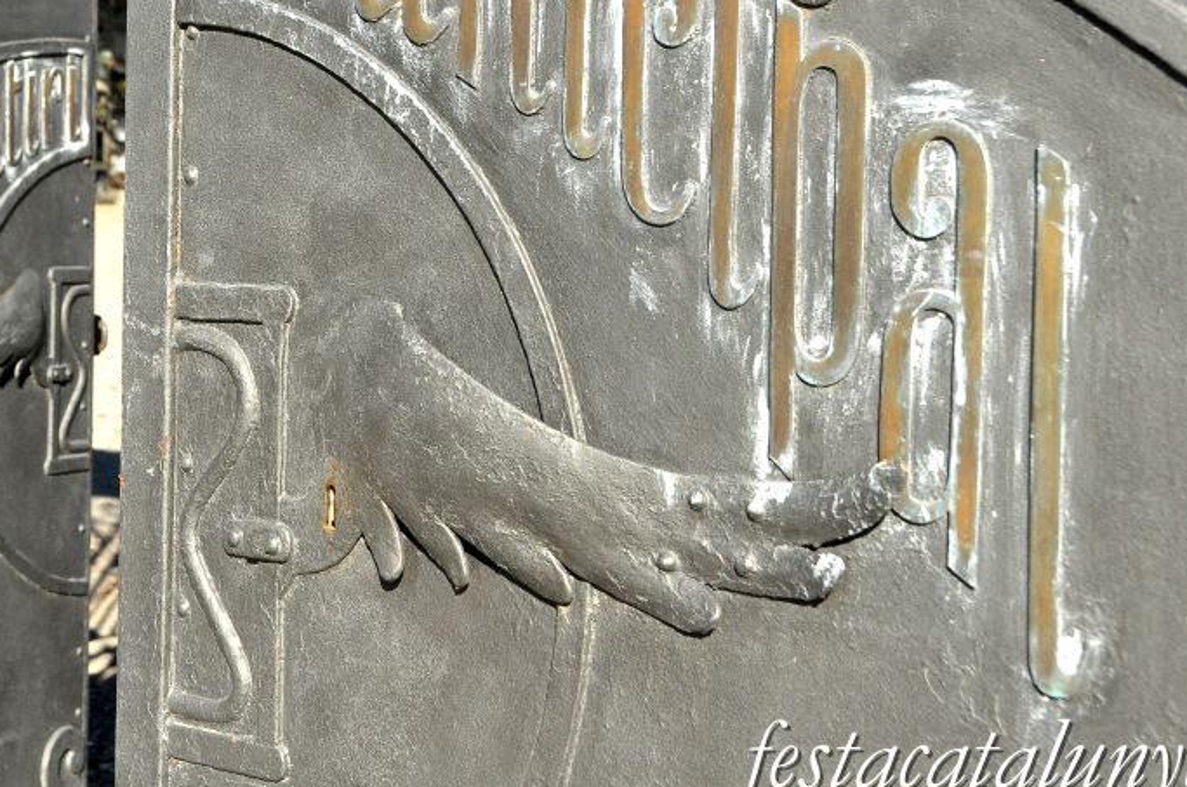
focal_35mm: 61
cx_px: 349
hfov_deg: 32.6
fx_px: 2000
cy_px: 228
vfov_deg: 22.1
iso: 900
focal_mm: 27
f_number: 7.1
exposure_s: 1/1250
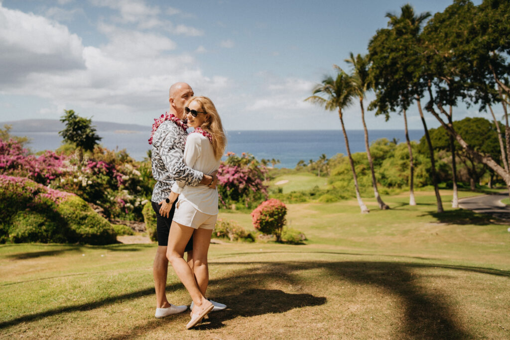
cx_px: 255
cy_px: 170
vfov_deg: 37.9
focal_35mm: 35
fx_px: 496
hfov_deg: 54.4
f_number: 2.2
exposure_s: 1/4000
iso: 100
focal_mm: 35
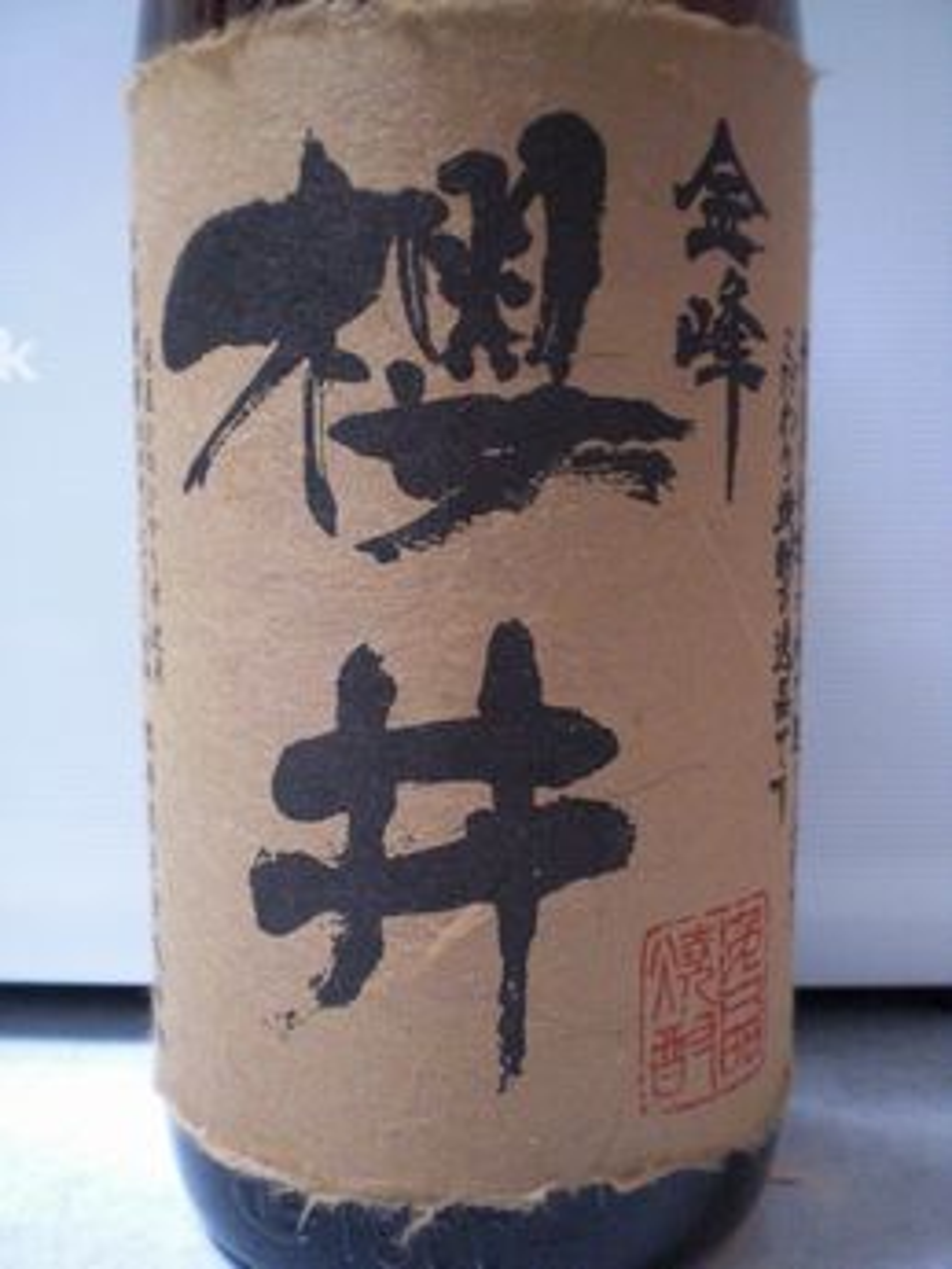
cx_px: 476
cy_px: 634
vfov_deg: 49.0
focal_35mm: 38
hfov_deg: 37.7
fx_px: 1393
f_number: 3.1
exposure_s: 1/20
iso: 800
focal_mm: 6.3
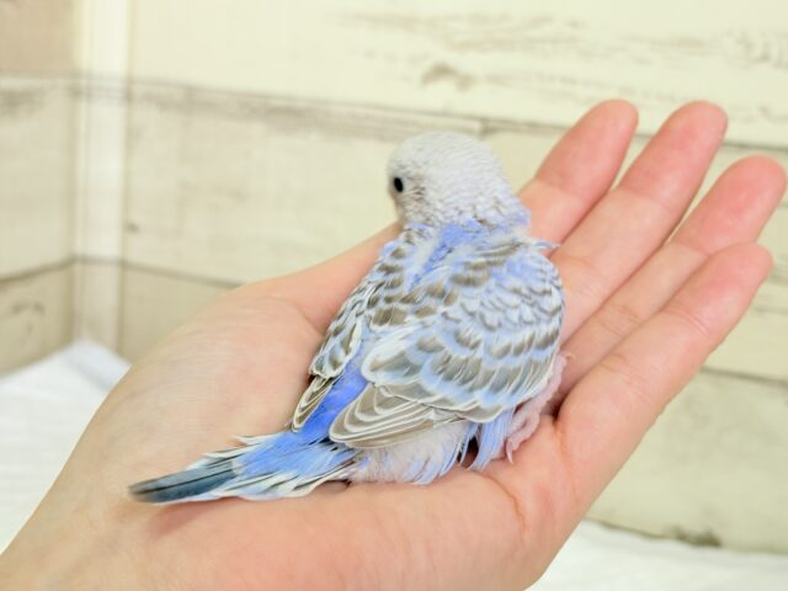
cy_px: 296
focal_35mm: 52
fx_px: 1184
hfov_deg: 36.8
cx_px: 394
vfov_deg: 28.0
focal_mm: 5.96
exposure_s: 1/50
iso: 80
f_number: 1.6
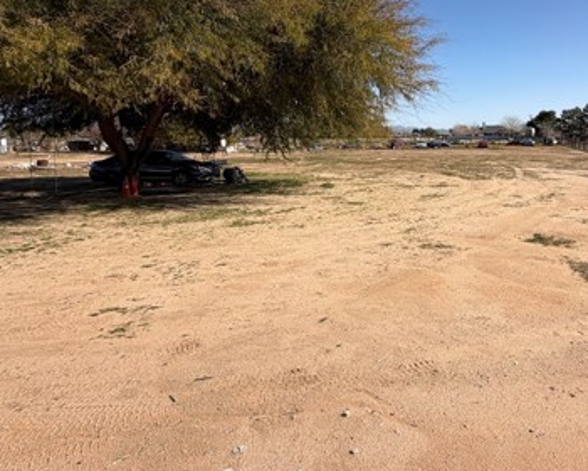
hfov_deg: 64.2
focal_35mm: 25
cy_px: 151
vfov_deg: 55.4
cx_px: 438
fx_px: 435
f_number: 2.2
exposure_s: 1/1125
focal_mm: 2.22
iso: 20
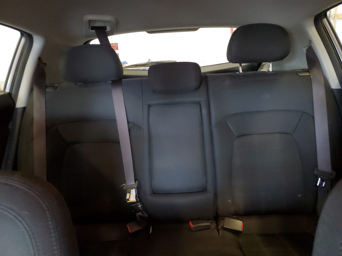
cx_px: 171
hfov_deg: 67.3
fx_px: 257
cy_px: 128
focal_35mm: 26
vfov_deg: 53.1
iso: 314
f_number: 1.5
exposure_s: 1/24
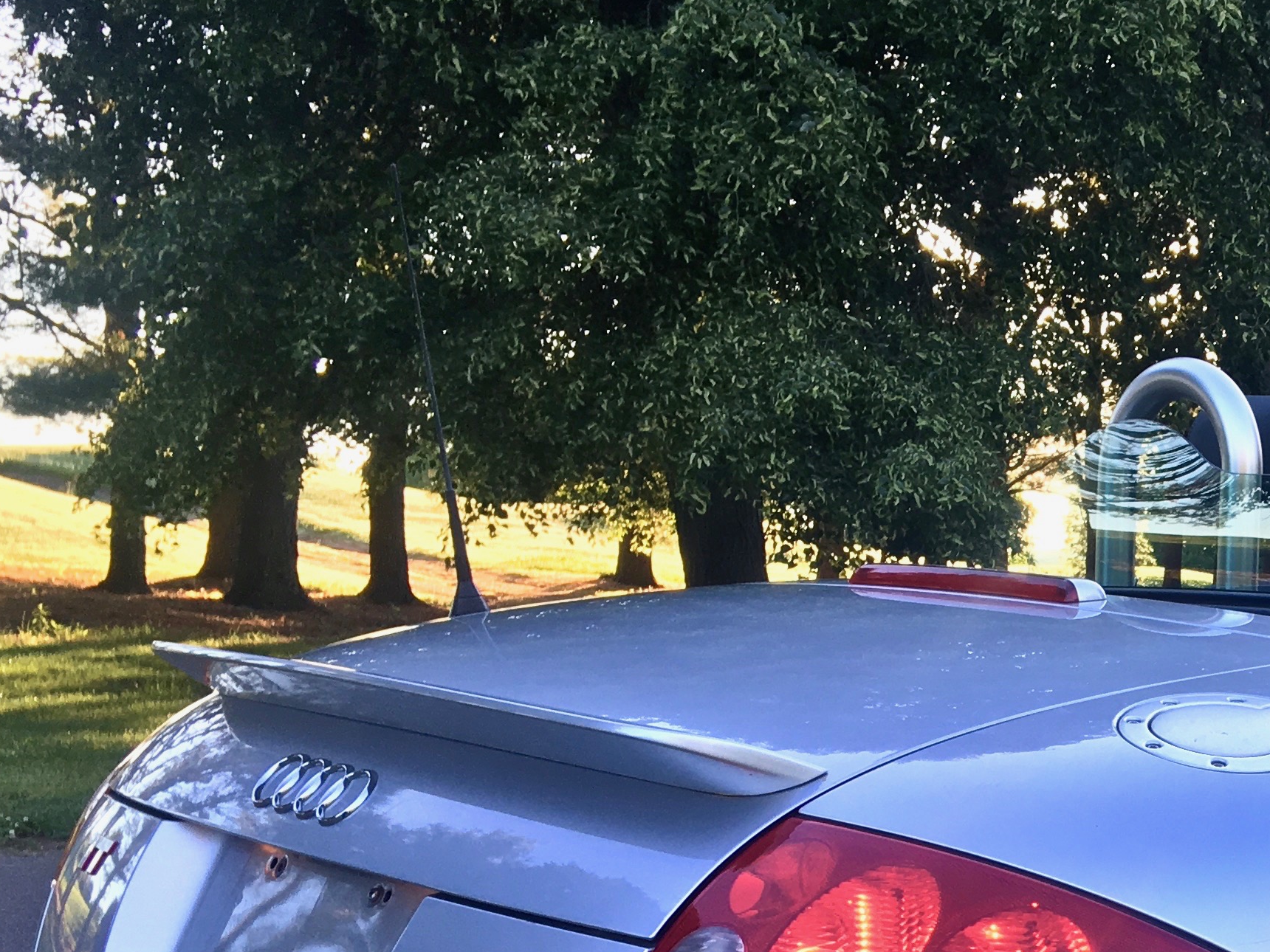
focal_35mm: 68
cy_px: 1015
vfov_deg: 20.7
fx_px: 2495
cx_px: 1340
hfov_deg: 26.6
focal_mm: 4.15
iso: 32
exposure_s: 1/120
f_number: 2.2
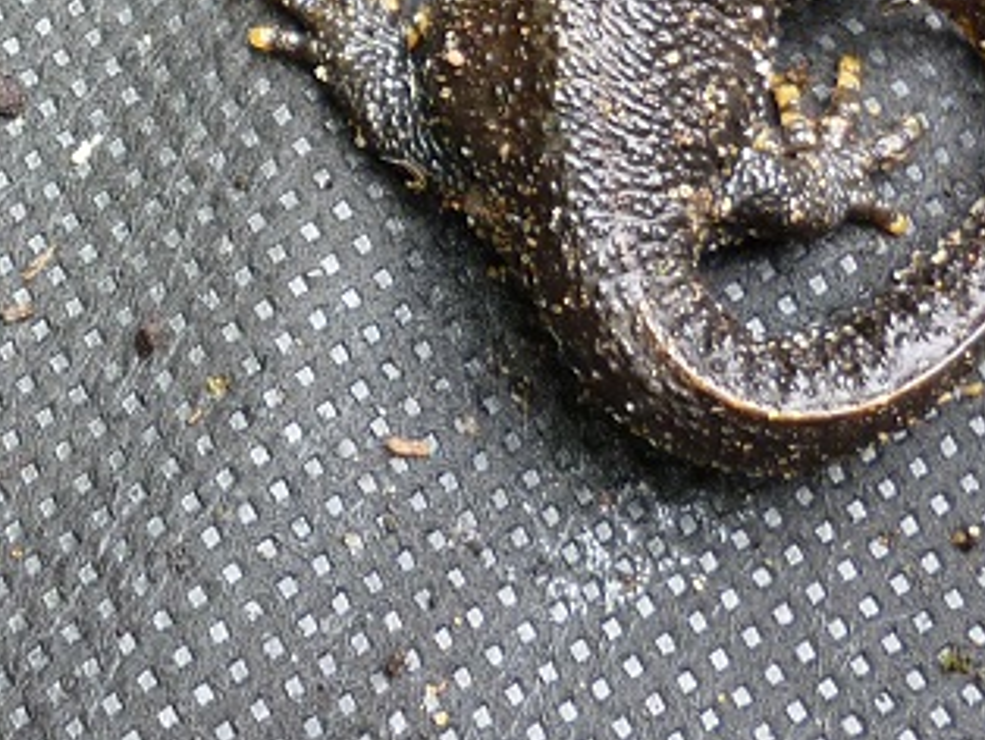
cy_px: -143
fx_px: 3275
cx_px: -143
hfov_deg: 16.5
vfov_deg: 12.6
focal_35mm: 115
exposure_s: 1/30
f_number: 2.8
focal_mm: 5.5
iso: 80
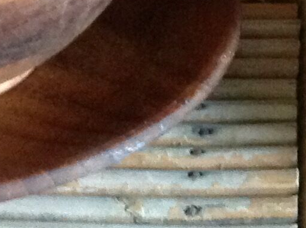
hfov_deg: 11.1
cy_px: -232
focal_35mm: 177
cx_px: 306
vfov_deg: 8.0
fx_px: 1562
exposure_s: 1/15
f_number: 2.4
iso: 500
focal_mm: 4.28
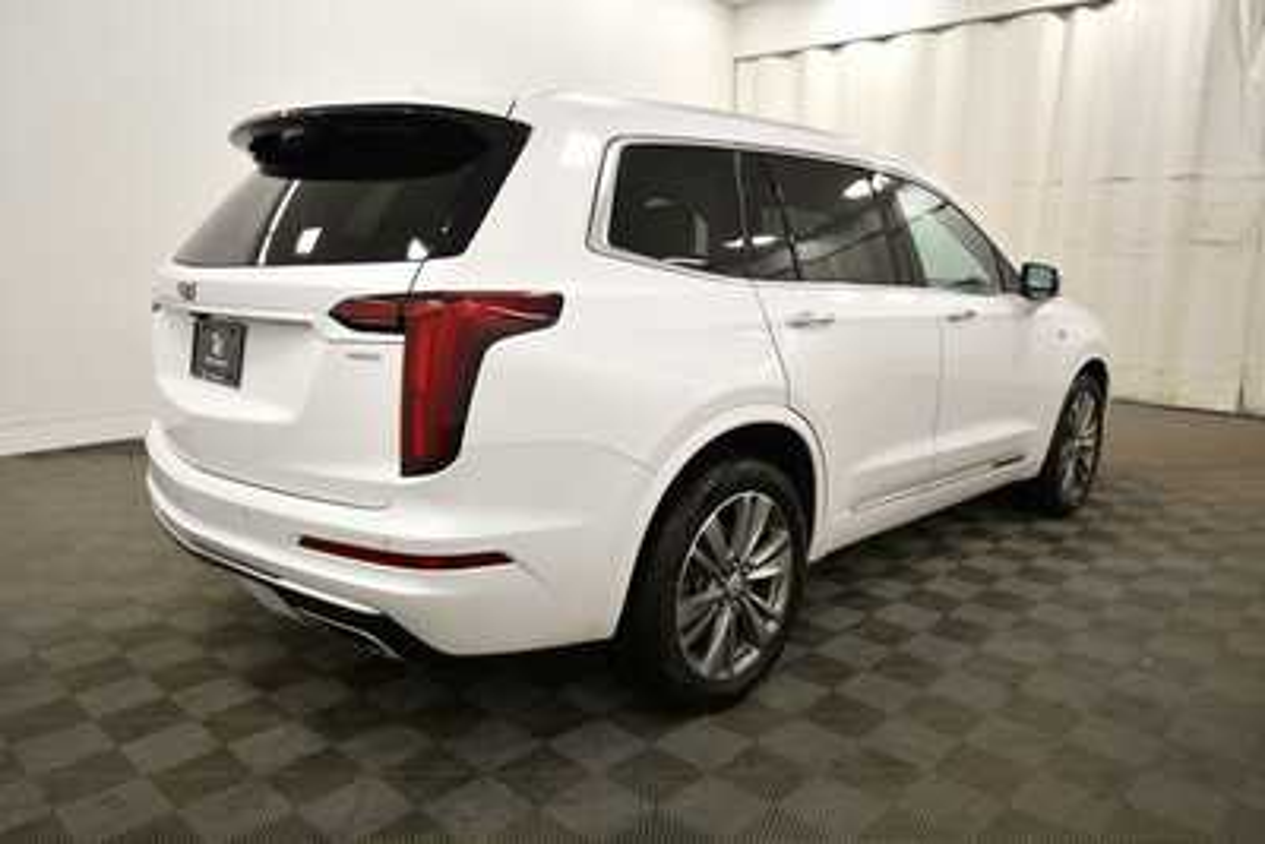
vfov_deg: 51.3
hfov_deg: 71.5
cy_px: 422
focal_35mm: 25
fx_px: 879
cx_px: 632
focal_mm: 17
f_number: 5.3
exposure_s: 1/250
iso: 800
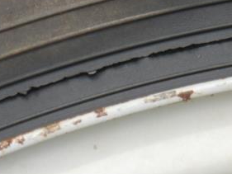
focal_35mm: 248
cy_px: -91
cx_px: 278
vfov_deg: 5.9
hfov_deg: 7.9
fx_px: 1663
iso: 160
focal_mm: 34
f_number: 7.1
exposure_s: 1/200
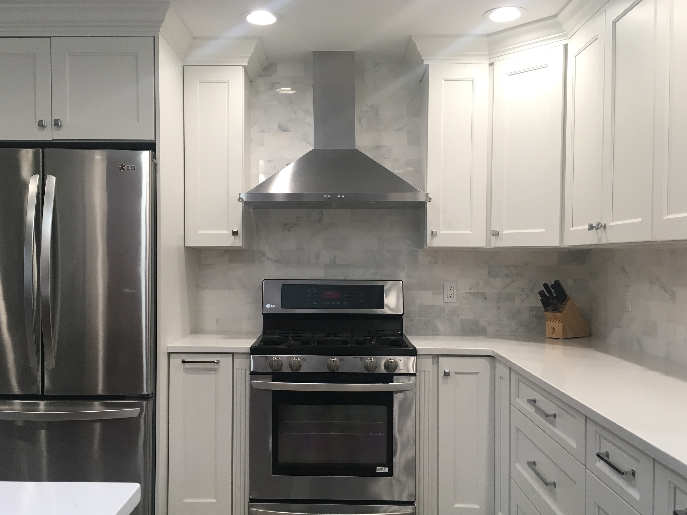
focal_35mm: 33
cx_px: 316
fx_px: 655
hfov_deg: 55.3
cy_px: 280
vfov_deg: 42.9
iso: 32
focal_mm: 4.15
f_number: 2.2
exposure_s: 1/30
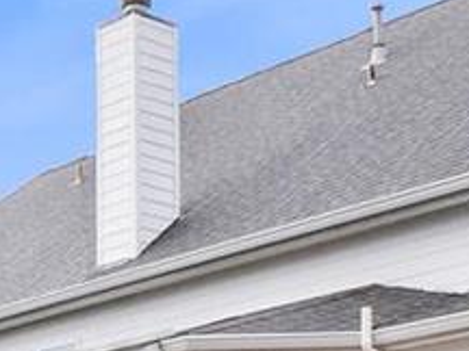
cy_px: 724
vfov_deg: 11.6
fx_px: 1545
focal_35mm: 114
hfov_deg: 17.2
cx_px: 137
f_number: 7.1
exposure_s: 1/160
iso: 400
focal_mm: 8
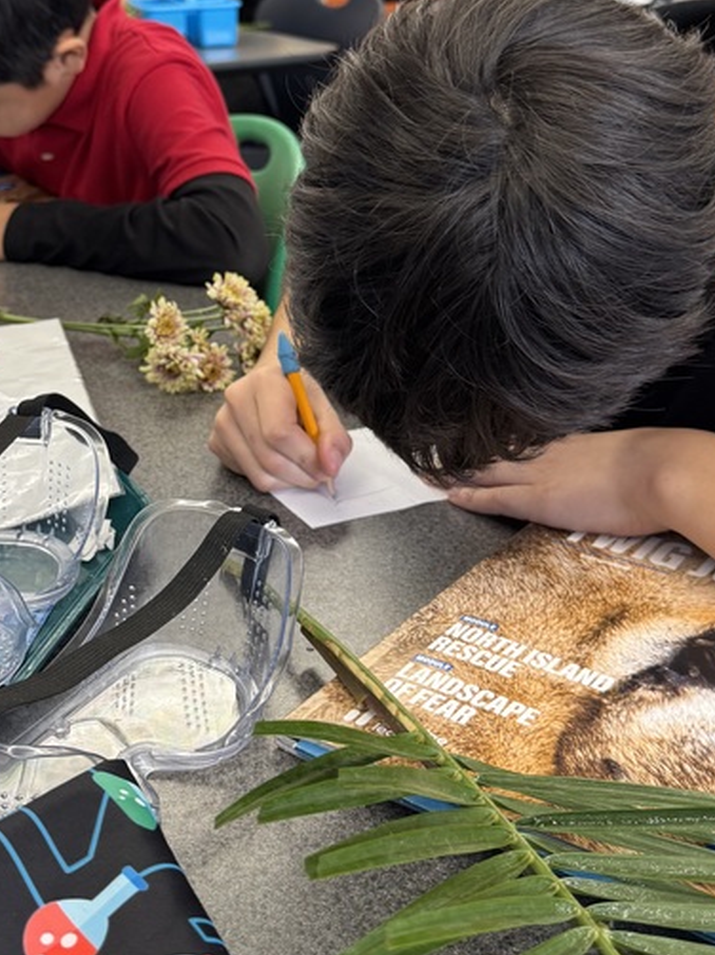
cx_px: 247
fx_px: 1351
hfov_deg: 29.5
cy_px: 285
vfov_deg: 38.3
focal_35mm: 49
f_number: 1.78
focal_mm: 6.76
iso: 125
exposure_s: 1/60
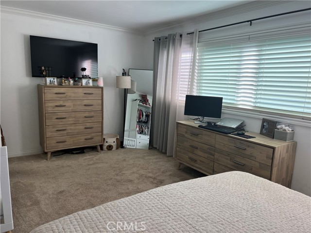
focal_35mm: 26
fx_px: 234
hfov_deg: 67.3
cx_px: 156
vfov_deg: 53.1
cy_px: 116
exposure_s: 1/188
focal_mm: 5.7
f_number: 1.5
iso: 40
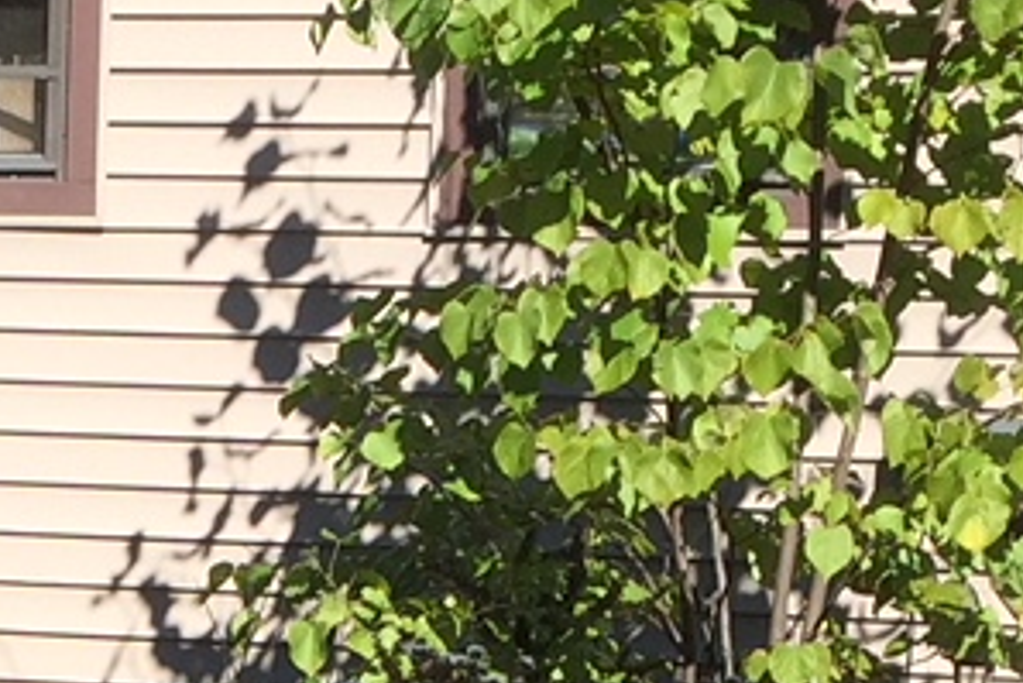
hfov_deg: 12.1
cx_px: -309
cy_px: 1623
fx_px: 4691
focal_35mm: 165
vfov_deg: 7.8
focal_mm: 4.15
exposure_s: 1/1208
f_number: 2.2
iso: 32
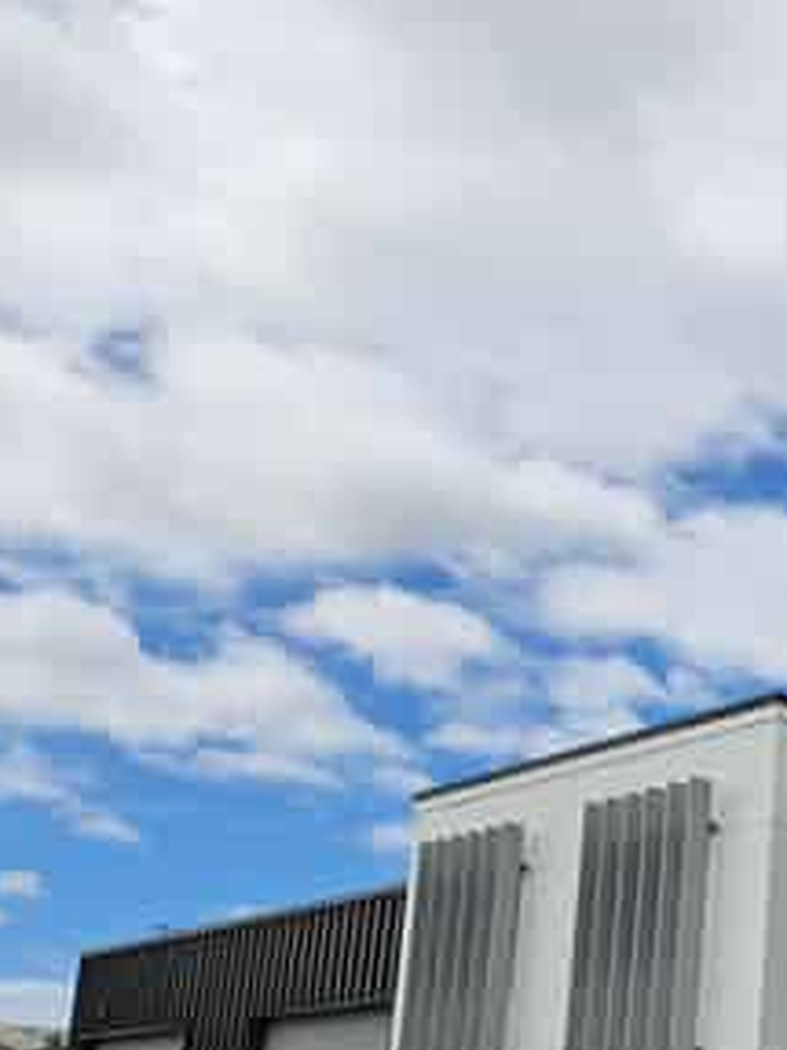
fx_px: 1668
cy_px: 777
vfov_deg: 34.3
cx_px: 1168
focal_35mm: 55
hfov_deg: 22.1
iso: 50
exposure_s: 1/2033
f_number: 1.8
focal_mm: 5.23
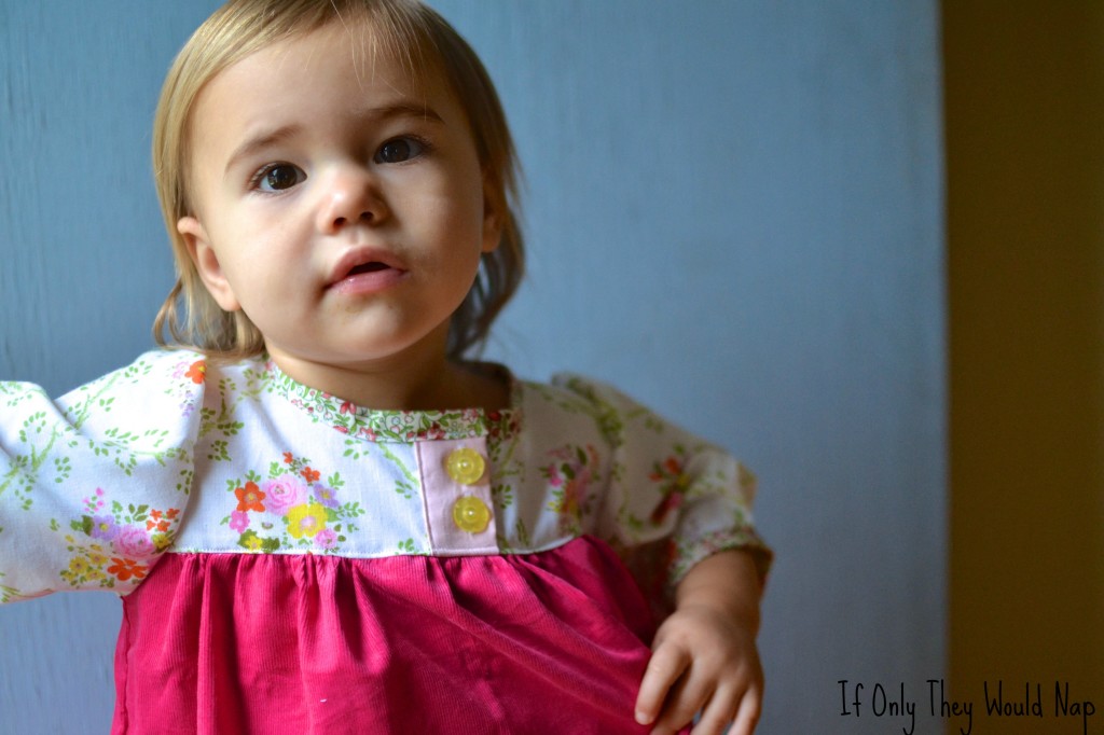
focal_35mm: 52
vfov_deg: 25.7
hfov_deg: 37.9
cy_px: 368
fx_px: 1609
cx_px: 552
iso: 800
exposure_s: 1/500
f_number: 1.8
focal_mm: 35
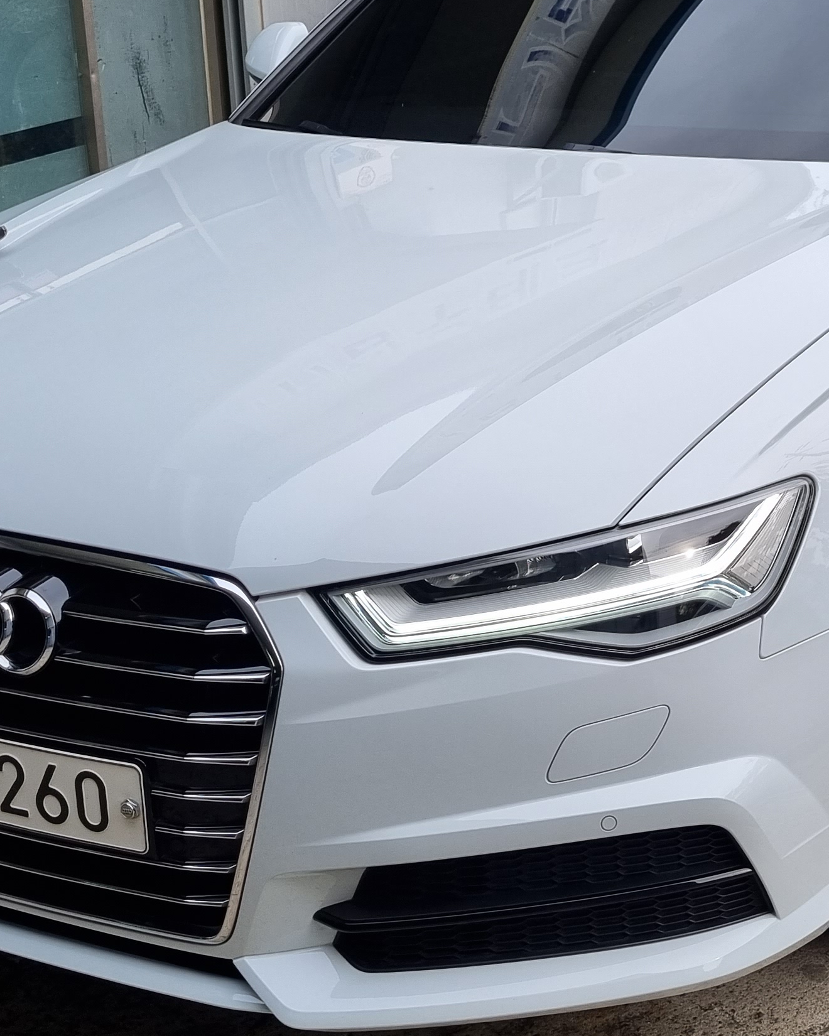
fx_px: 1901
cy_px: 418
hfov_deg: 24.2
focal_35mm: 62
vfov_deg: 30.4
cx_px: 668
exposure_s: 1/854
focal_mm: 5.4
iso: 50
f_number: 1.8
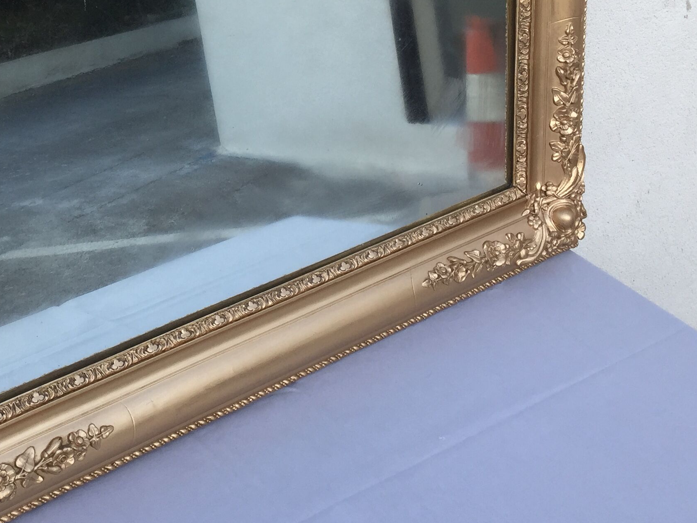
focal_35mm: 56
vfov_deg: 25.5
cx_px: 120
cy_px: 78
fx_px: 1128
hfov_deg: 33.2
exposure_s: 1/271
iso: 32
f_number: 2.2
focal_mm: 4.15
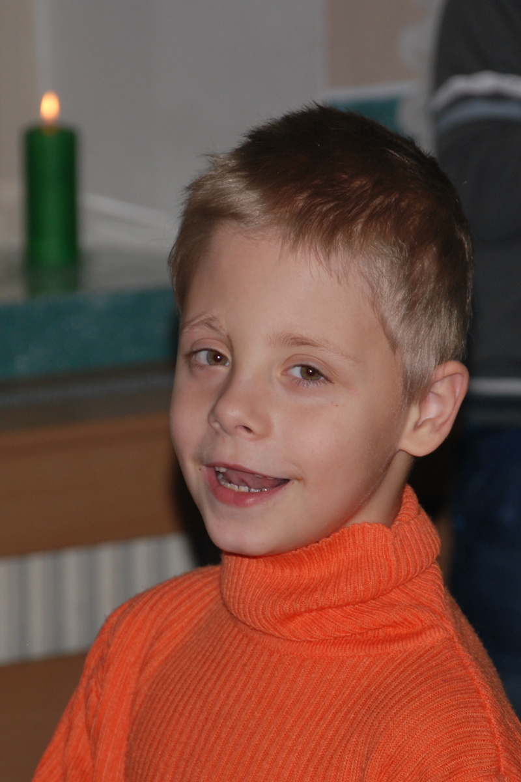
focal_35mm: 158
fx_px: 3419
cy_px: 391
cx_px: 260
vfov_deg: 13.0
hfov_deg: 8.7
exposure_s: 1/160
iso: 200
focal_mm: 105
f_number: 5.6
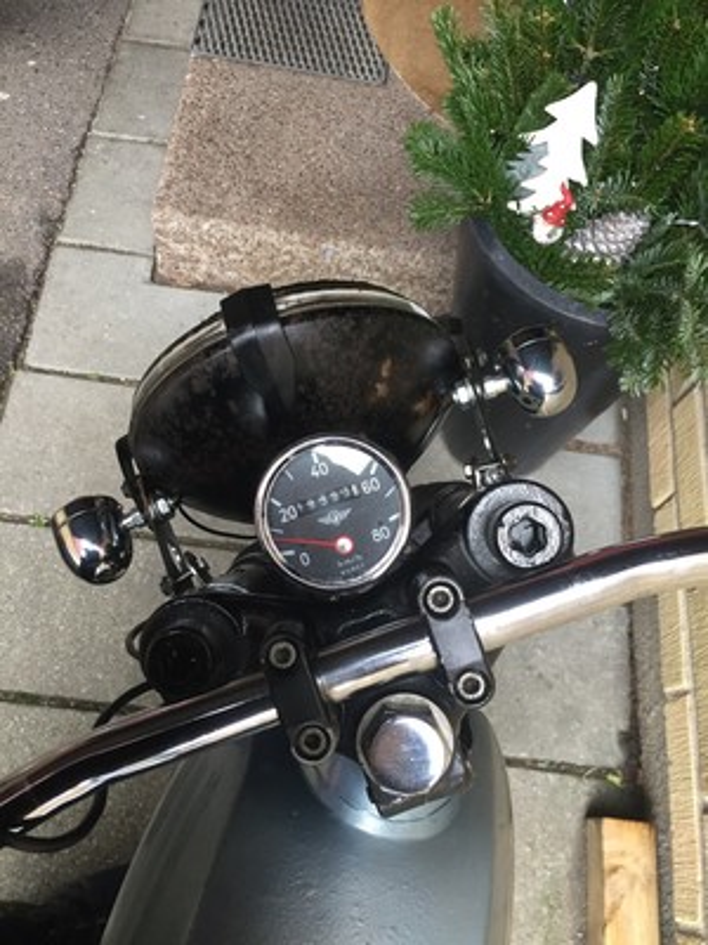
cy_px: 472
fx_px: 791
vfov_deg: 61.7
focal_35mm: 29
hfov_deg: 48.2
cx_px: 354
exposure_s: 1/33
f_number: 2.2
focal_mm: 4.15
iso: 125
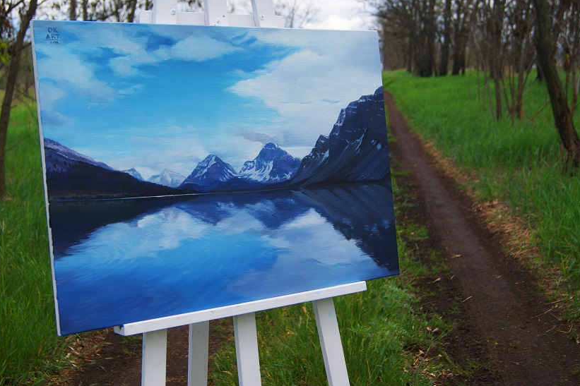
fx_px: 757
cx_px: 280
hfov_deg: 41.9
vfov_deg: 28.6
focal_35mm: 47
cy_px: 180
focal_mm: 28
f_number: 4.5
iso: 100
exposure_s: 1/500
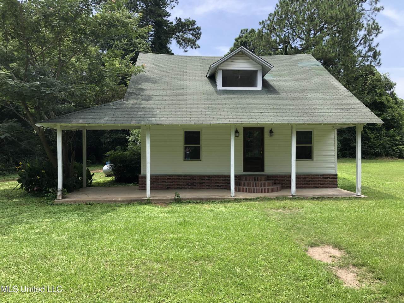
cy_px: 152
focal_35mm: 28
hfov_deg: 63.4
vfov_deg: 49.7
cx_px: 202
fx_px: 327
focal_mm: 3.99
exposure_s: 1/517
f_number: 1.8
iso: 20
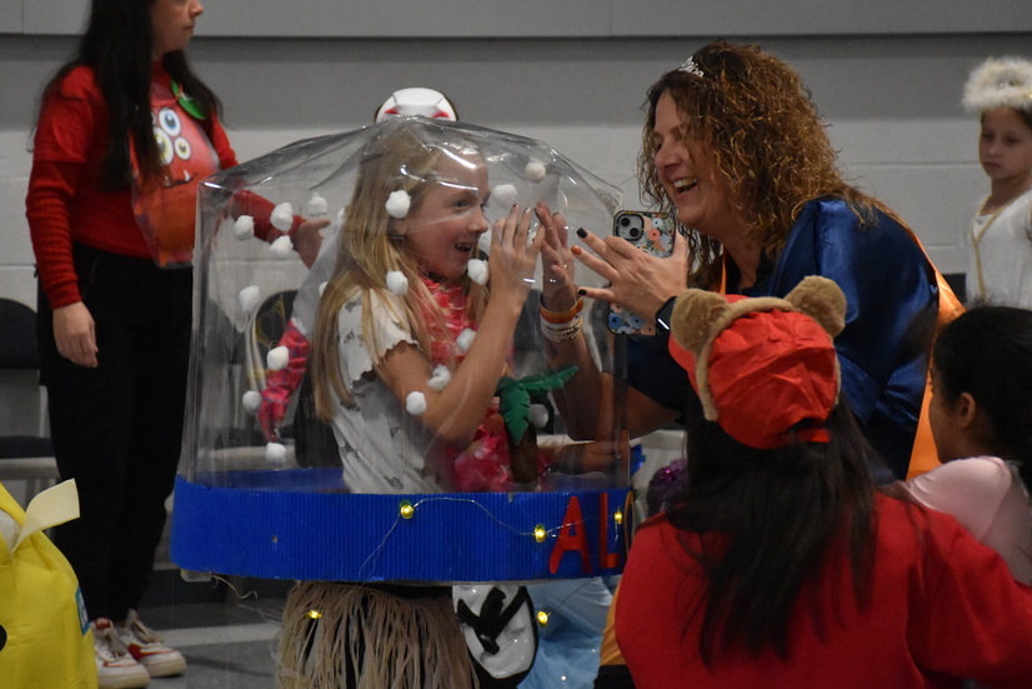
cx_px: 450
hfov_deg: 11.6
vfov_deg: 7.8
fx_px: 5064
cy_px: 302
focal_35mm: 177
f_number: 5.3
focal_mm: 95
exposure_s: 1/400
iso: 6400
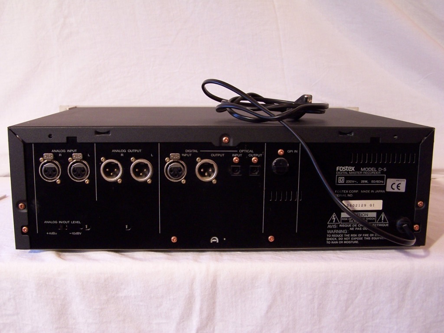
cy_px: 166
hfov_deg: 43.9
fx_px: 552
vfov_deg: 33.6
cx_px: 222
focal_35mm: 43
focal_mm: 7.1
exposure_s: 1/15
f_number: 2.8
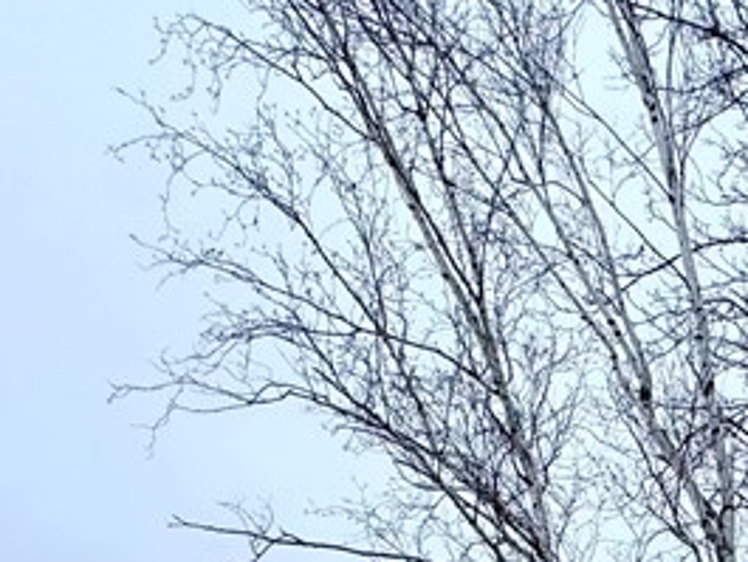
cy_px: 915
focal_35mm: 54
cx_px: 672
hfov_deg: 33.7
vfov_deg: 21.3
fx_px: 1167
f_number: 2.2
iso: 50
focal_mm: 2.22
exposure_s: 1/1600
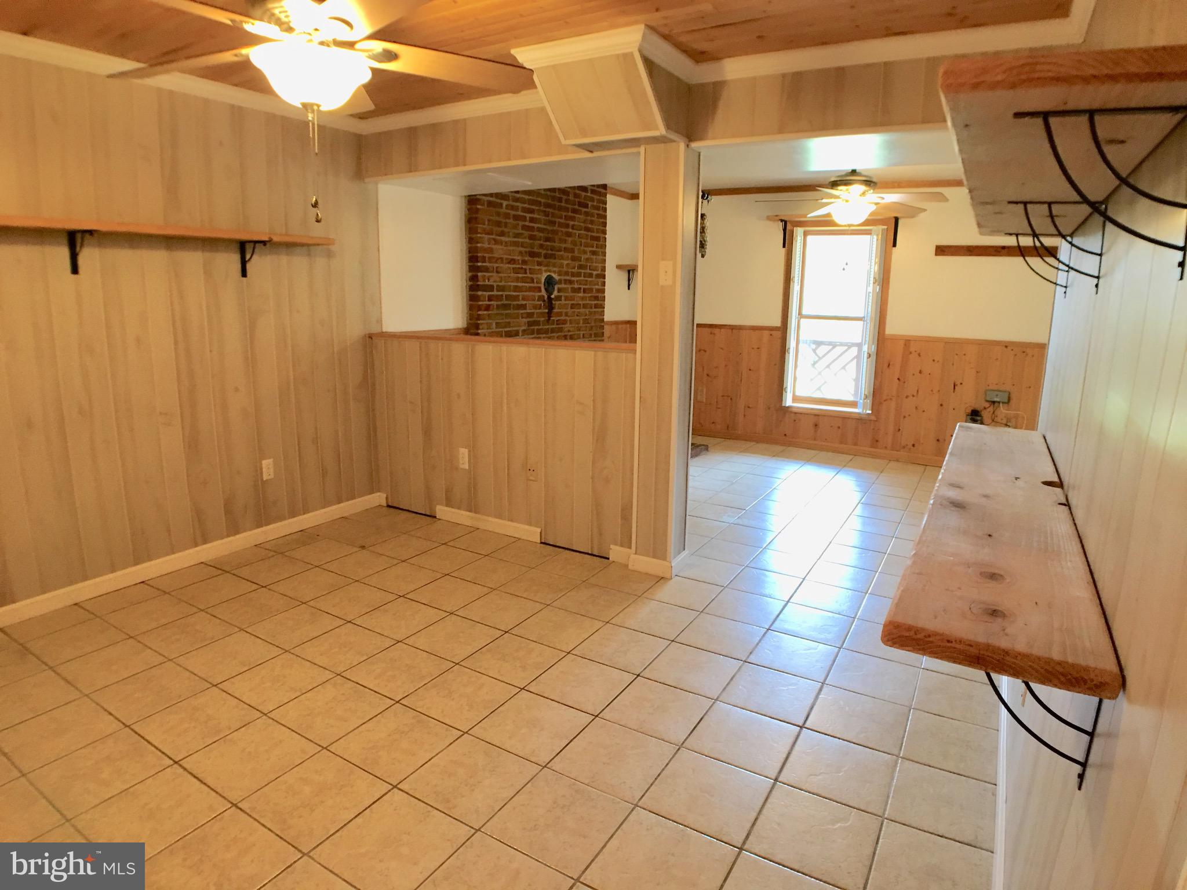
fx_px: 994
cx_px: 594
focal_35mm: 29
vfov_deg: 48.2
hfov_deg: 61.7
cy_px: 445
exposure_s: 1/15
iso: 50
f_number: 2.2
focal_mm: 4.15
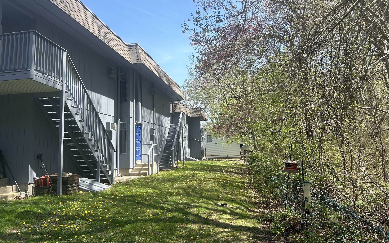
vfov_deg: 44.3
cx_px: 192
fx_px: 297
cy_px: 98
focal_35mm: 28
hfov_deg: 66.5
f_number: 1.5
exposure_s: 1/1468
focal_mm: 5.7
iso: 50
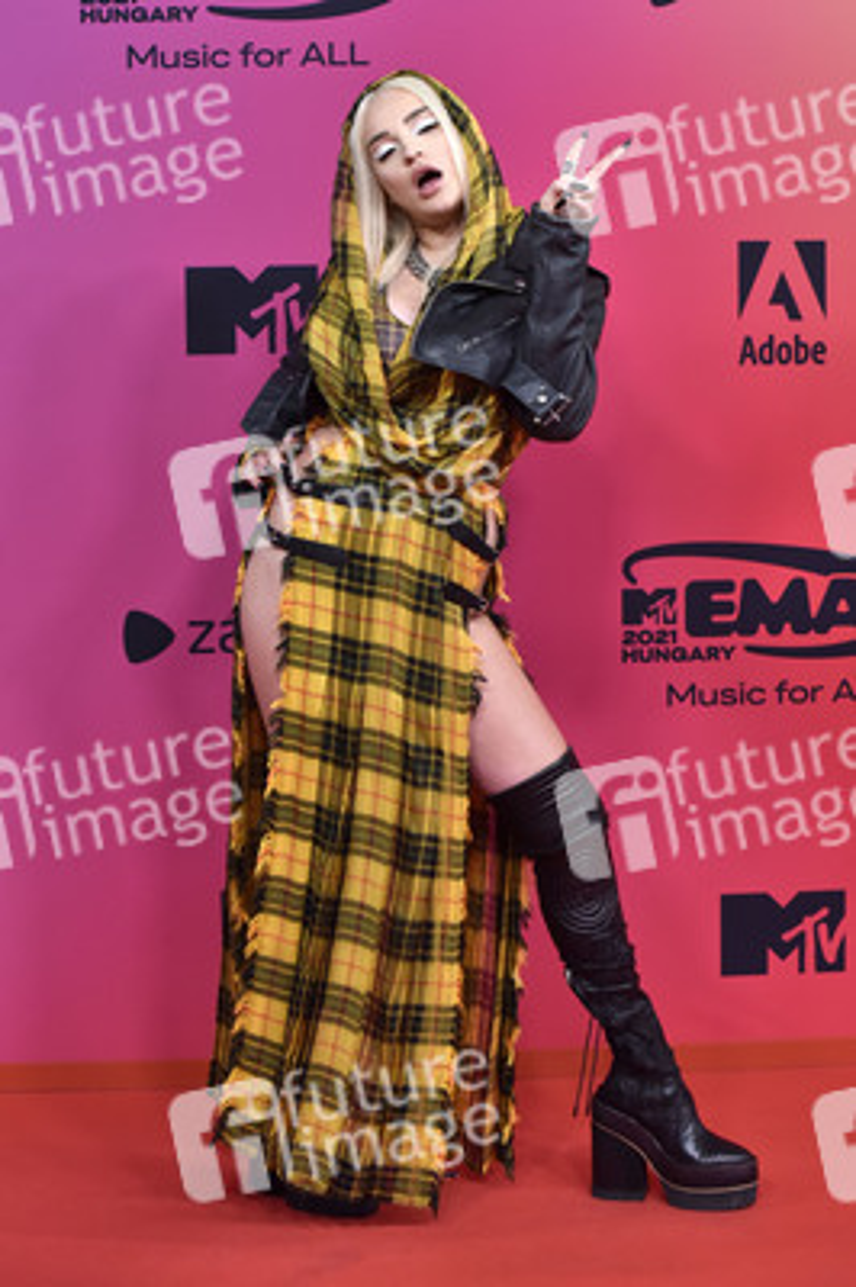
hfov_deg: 19.4
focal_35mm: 70
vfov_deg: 28.9
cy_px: 644
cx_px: 428
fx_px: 2501
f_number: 5.6
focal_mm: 70
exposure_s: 1/200
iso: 2000
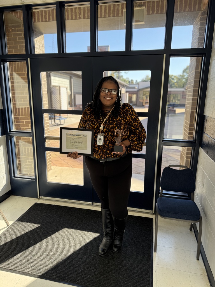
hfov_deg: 56.8
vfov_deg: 71.6
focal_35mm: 24
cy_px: 144
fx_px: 199
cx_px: 108
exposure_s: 1/293
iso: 80
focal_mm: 6.76
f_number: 1.78
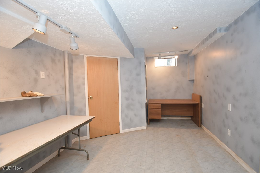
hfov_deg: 100.4
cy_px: 86
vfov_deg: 77.3
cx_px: 130
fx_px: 108
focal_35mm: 15
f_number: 4
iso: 450
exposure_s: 1/30
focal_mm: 10
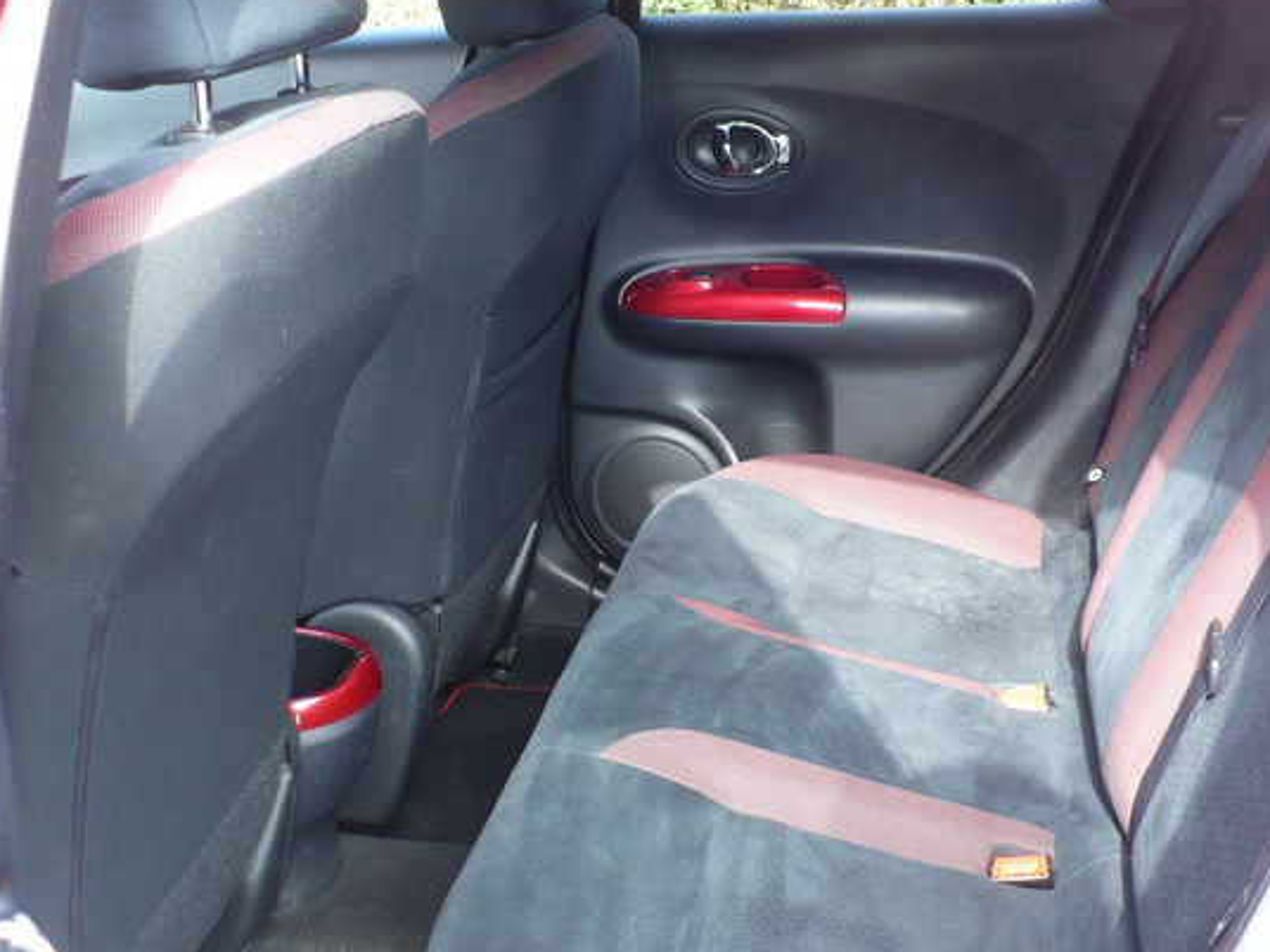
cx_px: 675
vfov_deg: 29.6
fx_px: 1798
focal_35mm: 49
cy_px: 557
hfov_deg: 38.9
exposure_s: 1/30
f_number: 2.8
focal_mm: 6.1
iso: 125
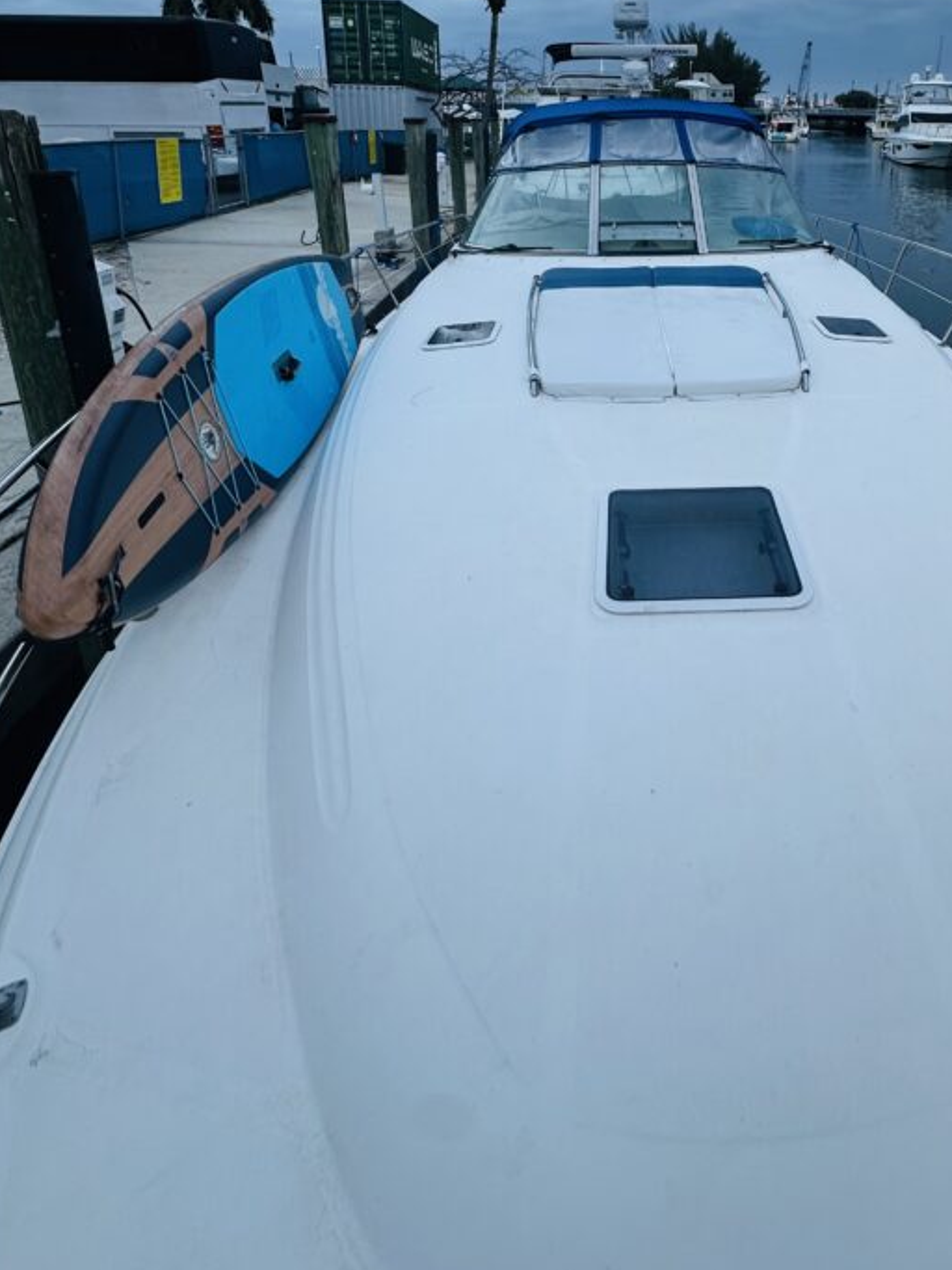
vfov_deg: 73.9
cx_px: 666
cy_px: 333
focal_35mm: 21
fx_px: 770
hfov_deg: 61.2
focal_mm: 2.22
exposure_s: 1/99
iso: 50
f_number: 2.2
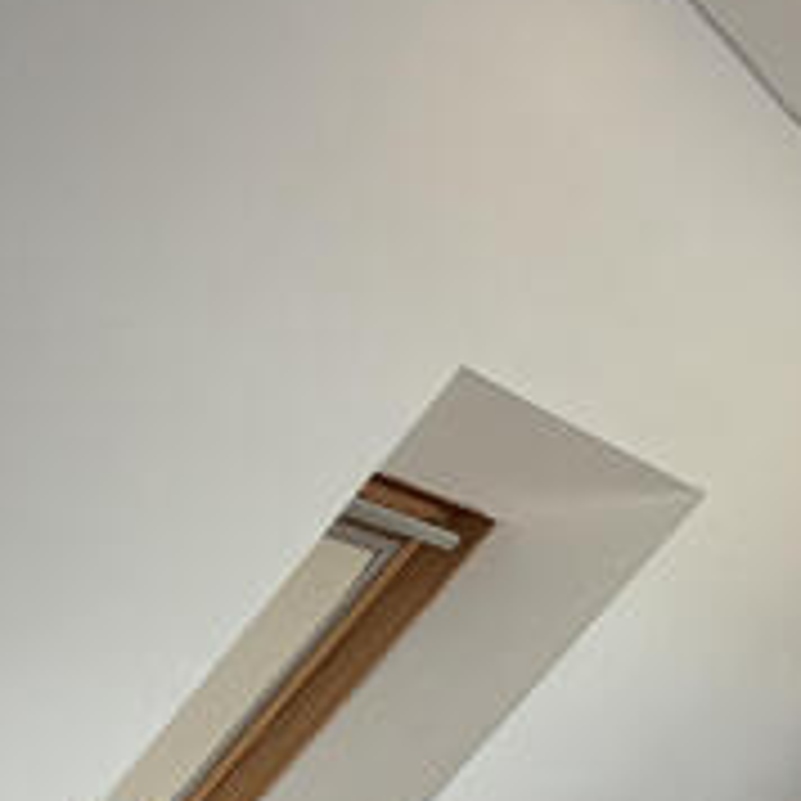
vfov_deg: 21.6
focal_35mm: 71
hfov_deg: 22.4
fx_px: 1859
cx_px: 963
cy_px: 1084
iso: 200
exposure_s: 1/121
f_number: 2.2
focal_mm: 2.22
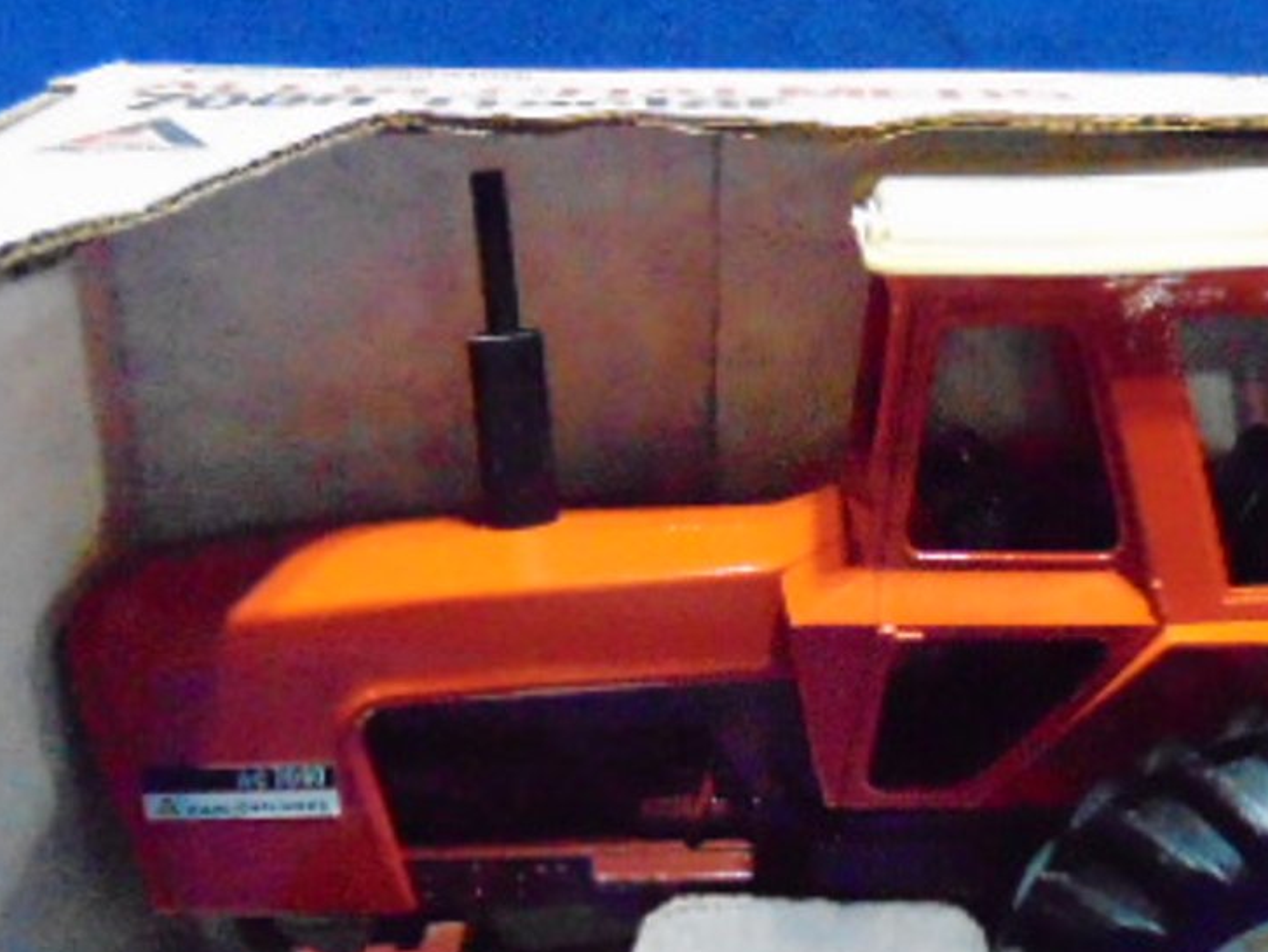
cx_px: 835
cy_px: 653
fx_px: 1906
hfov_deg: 36.5
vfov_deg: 27.8
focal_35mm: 52
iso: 1600
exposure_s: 1/160
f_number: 3
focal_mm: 4.5
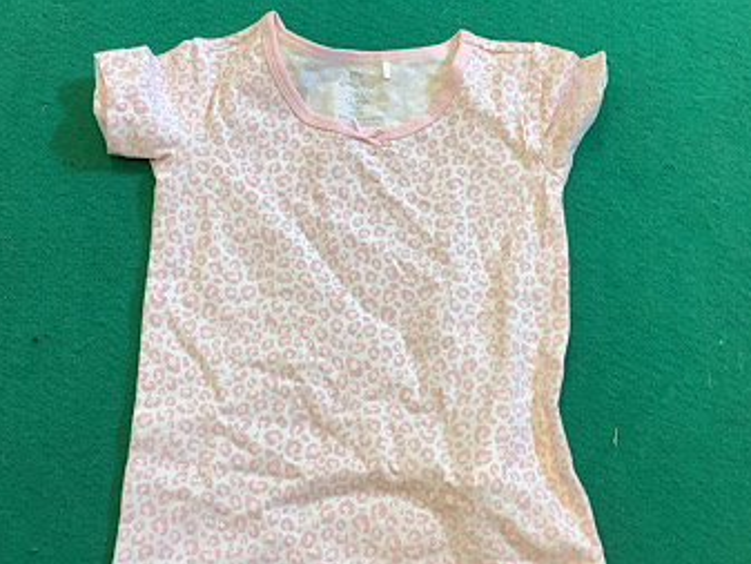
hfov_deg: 41.2
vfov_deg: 31.5
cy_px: 305
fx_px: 998
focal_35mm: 46
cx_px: 382
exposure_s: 1/50
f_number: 2.4
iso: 50
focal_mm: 3.3
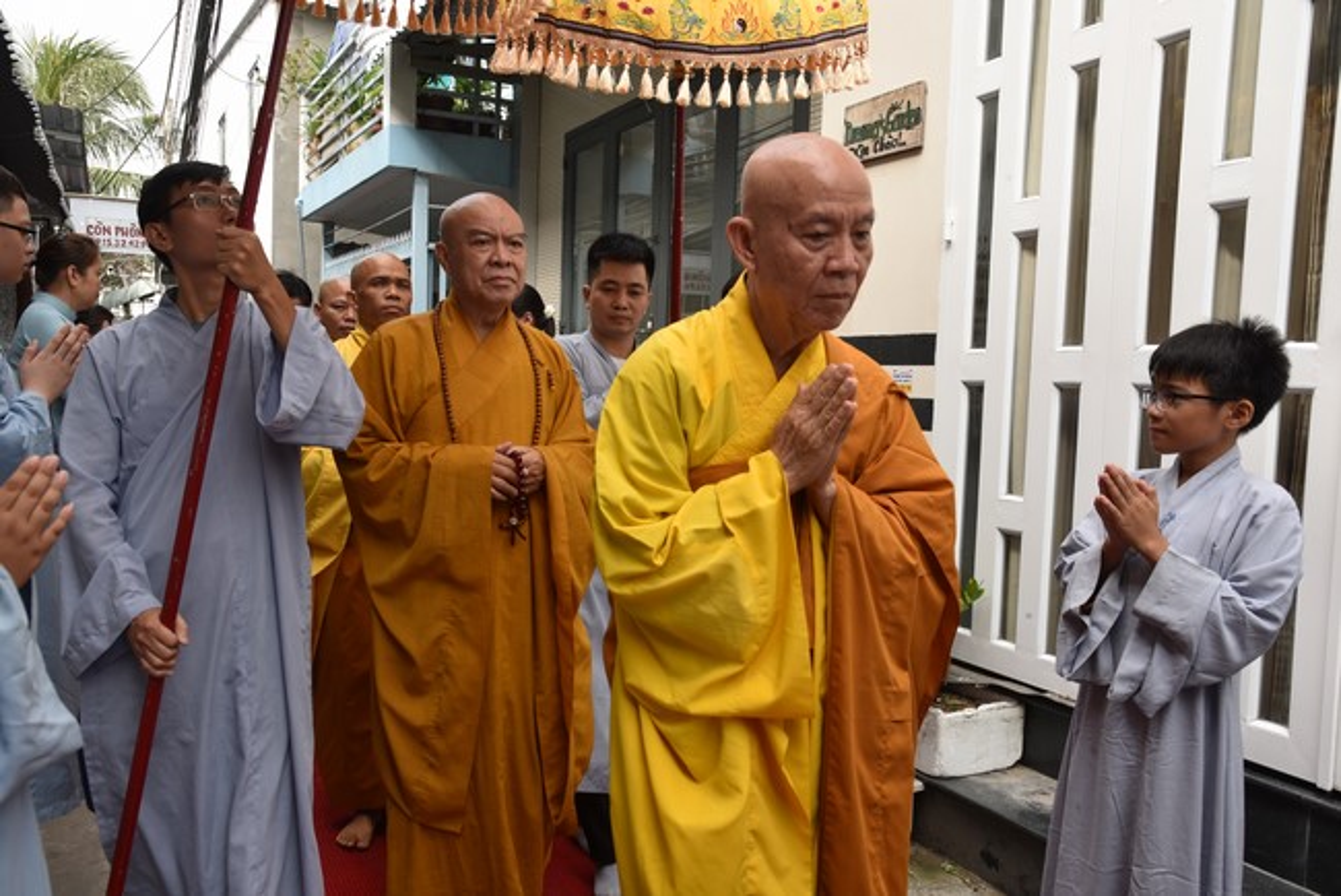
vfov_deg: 42.4
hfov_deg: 60.3
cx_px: 670
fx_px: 1155
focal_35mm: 31
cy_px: 448
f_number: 8
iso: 400
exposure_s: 1/250
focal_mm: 31
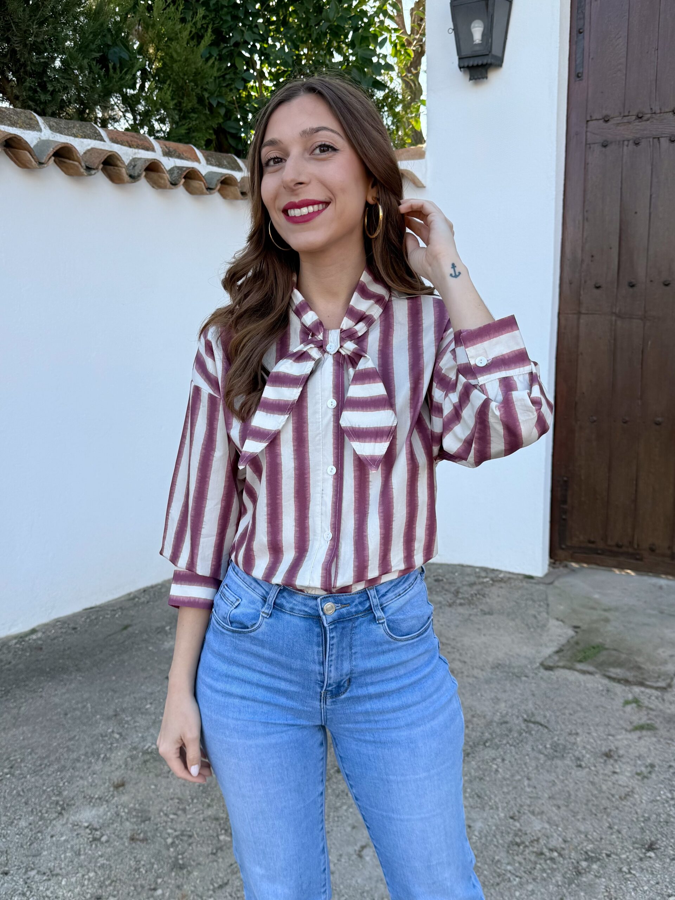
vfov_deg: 71.6
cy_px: 450
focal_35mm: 24
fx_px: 624
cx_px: 338
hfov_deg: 56.8
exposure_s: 1/589
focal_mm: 6.76
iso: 80
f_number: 1.78
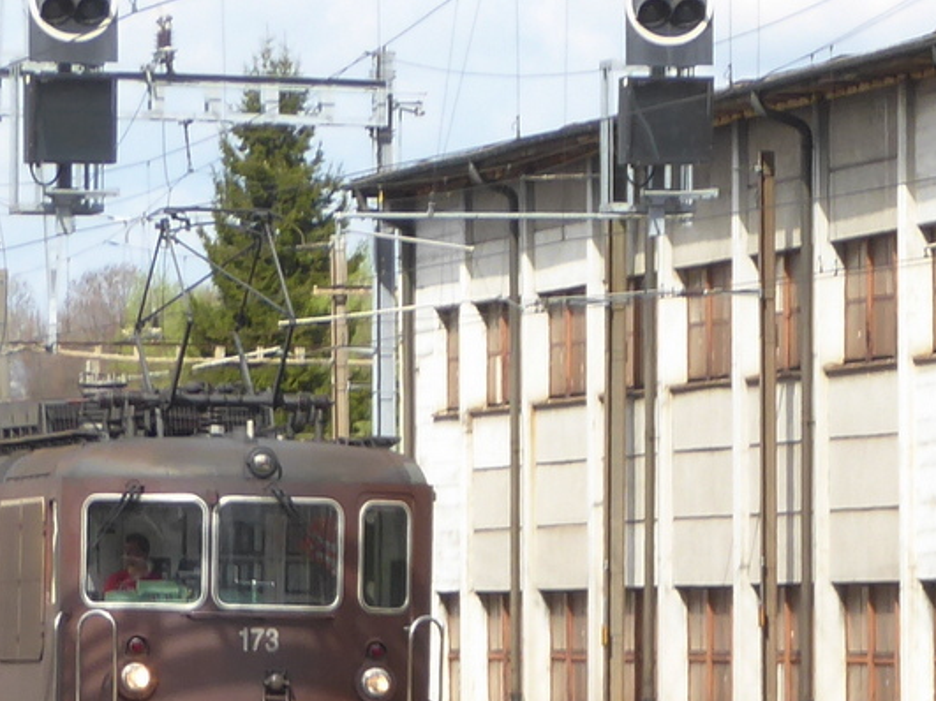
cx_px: -106
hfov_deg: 6.9
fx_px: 7759
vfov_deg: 5.2
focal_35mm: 287
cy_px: 567
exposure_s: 1/160
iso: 80
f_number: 5.1
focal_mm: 20.6
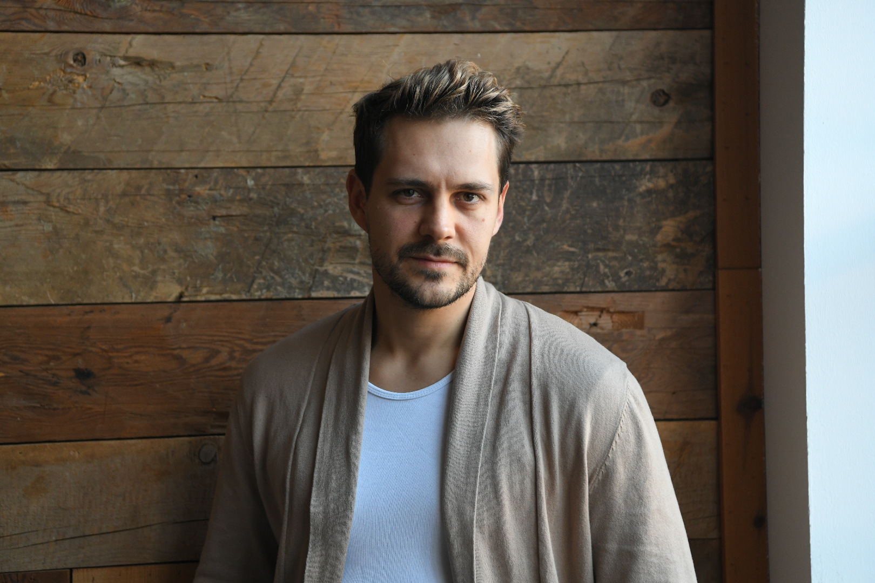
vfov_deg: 20.9
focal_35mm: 65
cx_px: 438
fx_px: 1580
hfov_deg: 31.0
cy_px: 292
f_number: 4
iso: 2000
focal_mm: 65
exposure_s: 1/200
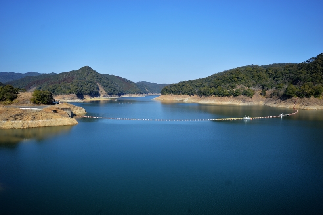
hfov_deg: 81.3
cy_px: 108
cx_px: 162
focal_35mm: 21
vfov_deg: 59.4
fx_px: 188
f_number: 7.1
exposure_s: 1/200
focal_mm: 14
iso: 100
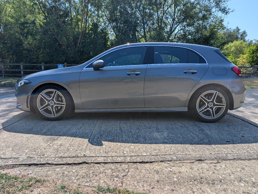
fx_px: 179
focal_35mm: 24
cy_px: 97
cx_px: 129
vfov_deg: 56.9
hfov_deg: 71.5
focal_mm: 6.9
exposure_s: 1/858
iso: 18
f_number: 1.68
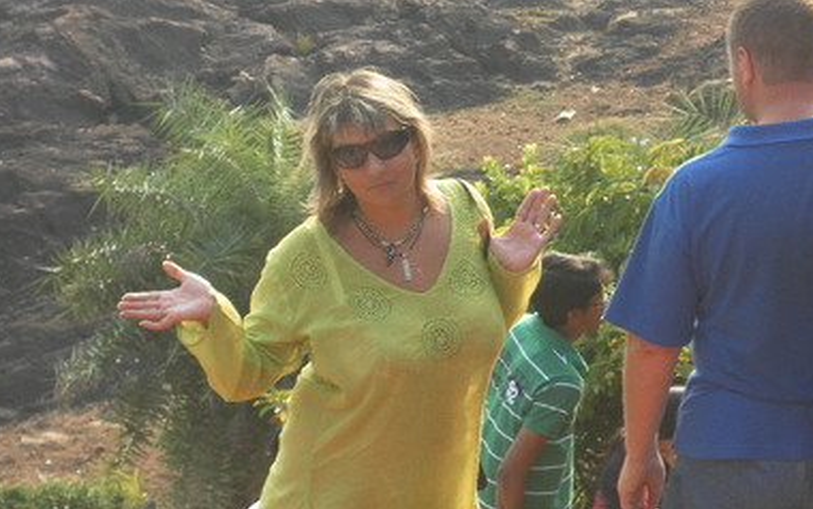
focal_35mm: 184
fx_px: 4079
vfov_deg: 7.1
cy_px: 171
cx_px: 379
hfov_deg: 11.4
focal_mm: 19.6
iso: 80
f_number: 5.9
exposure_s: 1/100
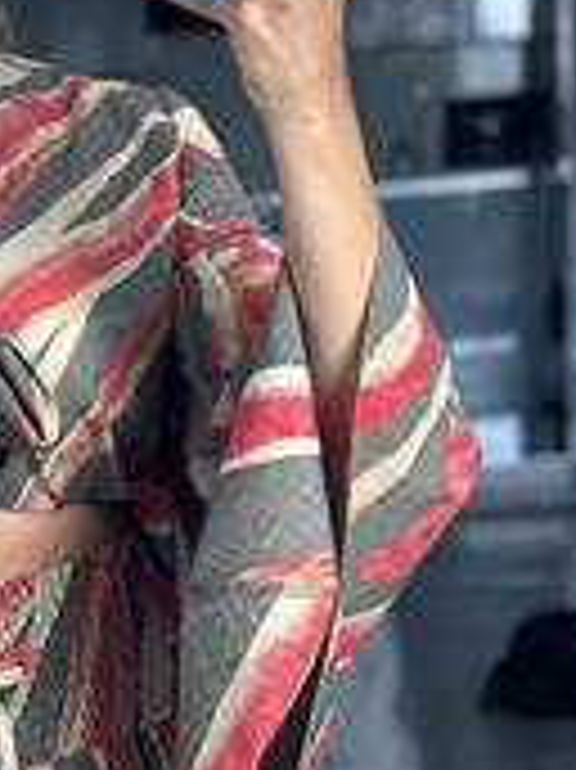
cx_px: -86
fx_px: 3154
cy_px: 495
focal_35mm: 142
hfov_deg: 10.3
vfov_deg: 13.9
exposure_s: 1/149
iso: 125
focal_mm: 6.86
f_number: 1.78
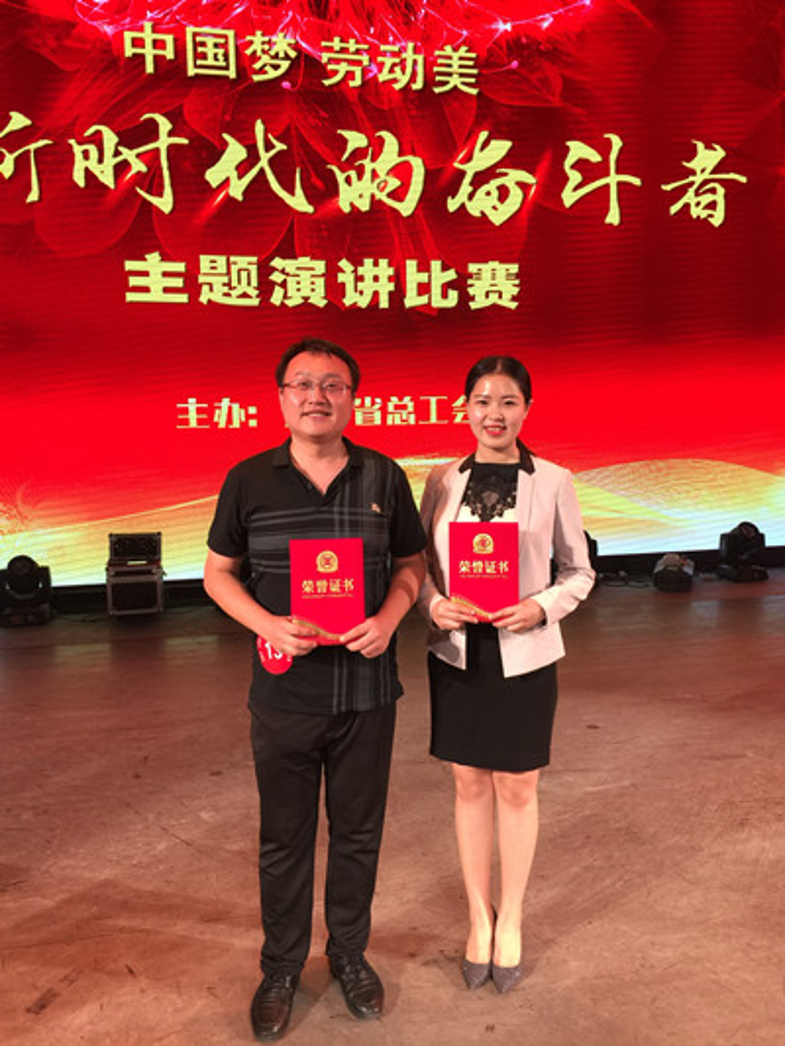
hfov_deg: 48.2
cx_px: 392
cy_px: 523
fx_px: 877
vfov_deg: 61.6
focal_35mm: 29
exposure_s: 1/33
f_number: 2.2
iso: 32
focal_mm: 4.15
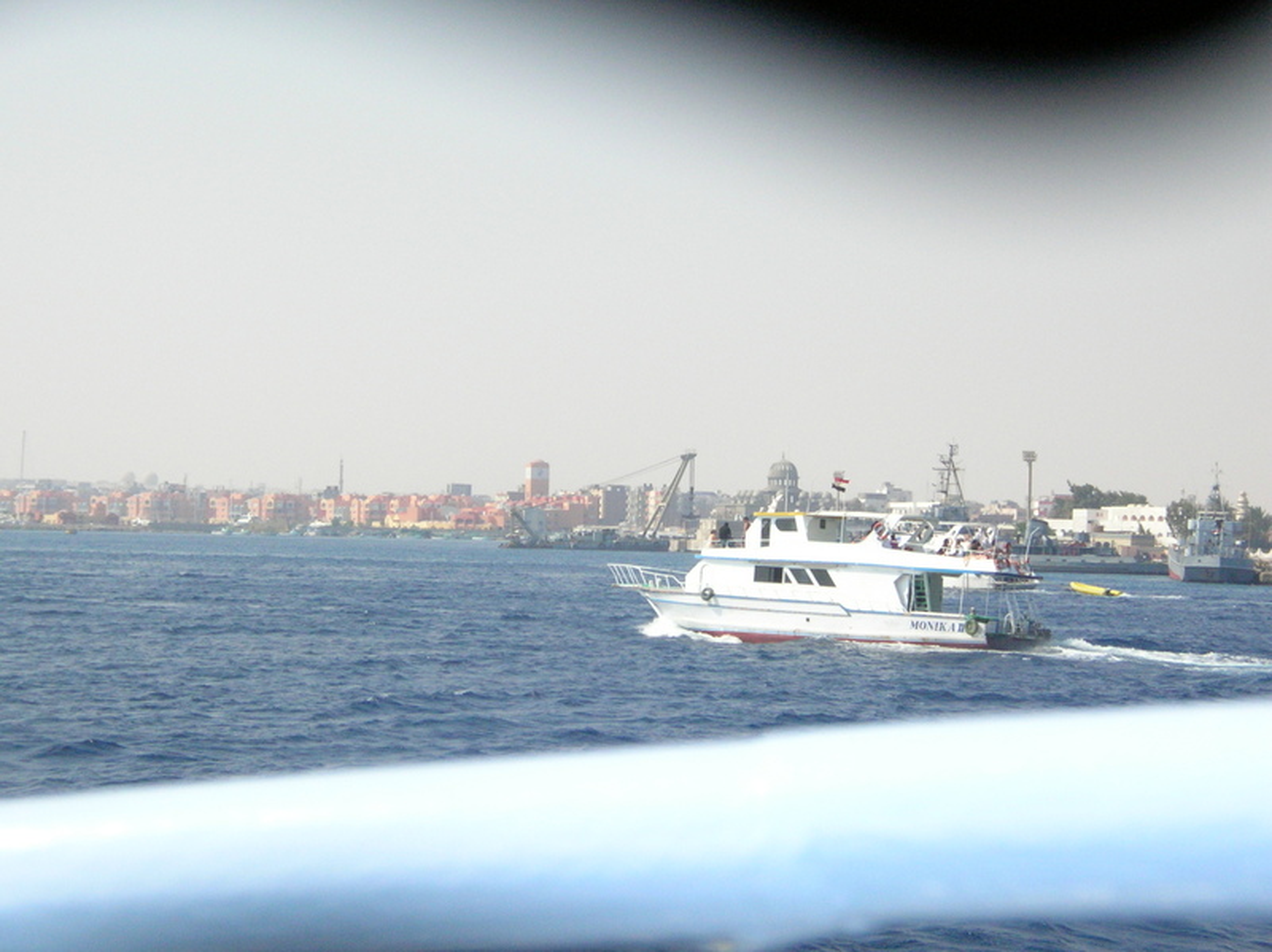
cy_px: 476
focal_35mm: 86
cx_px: 636
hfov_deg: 22.8
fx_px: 3158
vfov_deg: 17.1
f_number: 4.8
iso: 200
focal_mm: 14.2
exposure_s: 1/2000
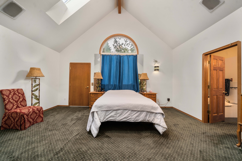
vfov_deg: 90.0
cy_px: 80
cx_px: 121
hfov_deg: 112.6
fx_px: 81
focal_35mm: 12
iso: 800
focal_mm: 12
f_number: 6.7
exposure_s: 1/30
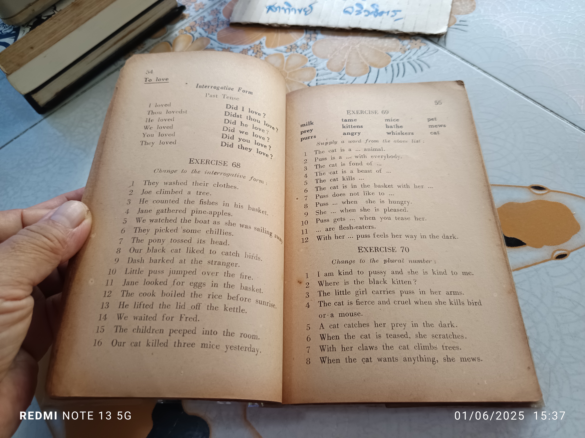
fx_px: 406
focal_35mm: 24
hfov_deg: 71.6
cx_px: 292
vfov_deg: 56.8
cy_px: 219
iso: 401
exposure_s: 1/50
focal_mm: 5.31
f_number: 1.7
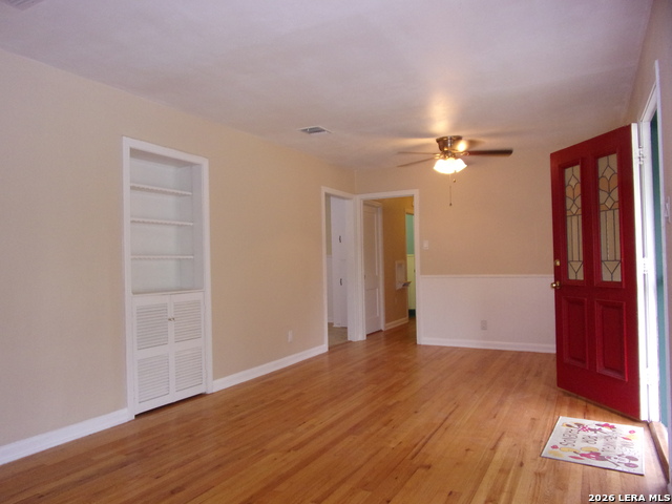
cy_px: 252
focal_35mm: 24
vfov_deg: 56.8
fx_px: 466
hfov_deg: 71.6
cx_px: 336
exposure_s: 1/34
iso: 200
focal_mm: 4.3
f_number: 3.3
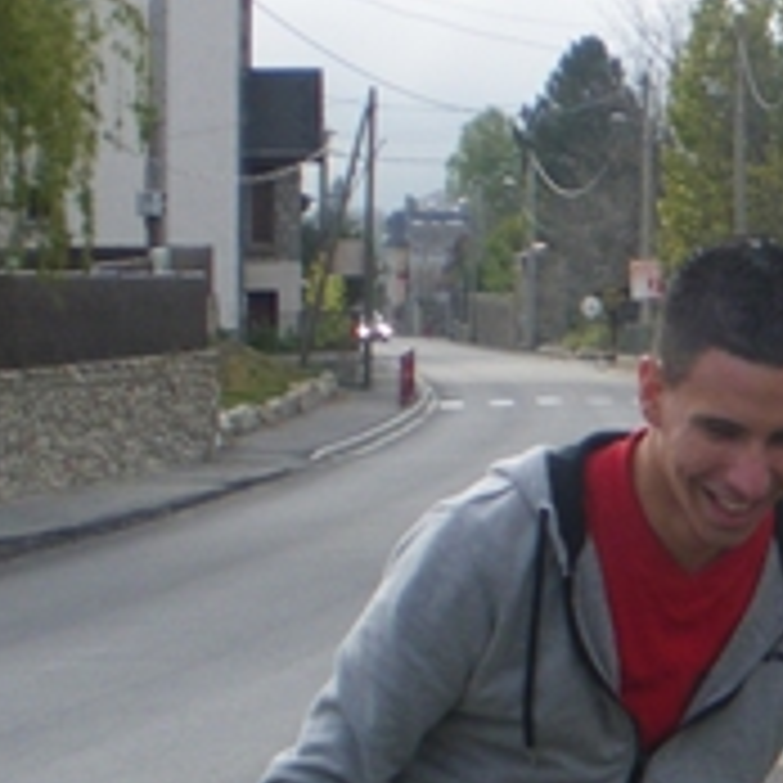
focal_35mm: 117
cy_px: 850
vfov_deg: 14.6
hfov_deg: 13.5
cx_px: 1377
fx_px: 2994
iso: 64
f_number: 3.5
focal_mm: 6.3
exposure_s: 1/320
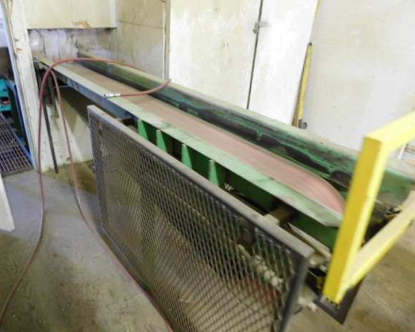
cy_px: 160
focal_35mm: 25
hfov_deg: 68.0
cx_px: 188
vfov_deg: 56.8
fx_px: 307
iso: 640
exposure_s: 1/8
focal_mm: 4
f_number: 3
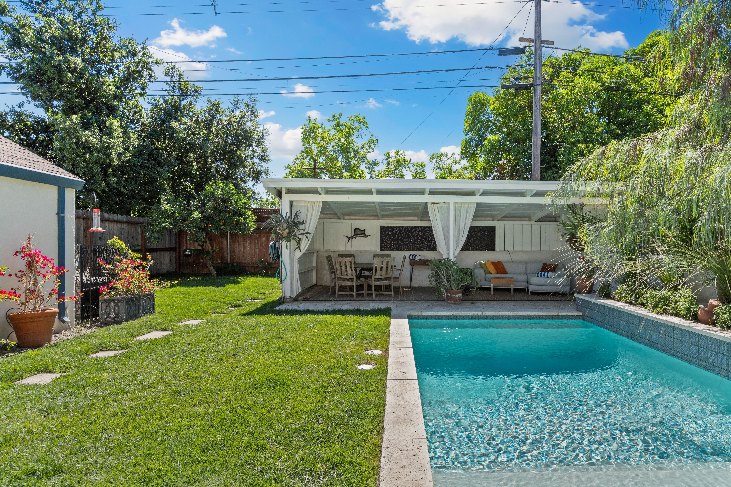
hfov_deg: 90.0
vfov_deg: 67.4
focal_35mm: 18
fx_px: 365
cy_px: 244
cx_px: 366
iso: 320
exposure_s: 1/500
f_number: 8
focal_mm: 18
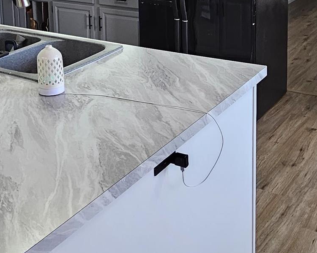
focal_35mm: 52
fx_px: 488
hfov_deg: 35.8
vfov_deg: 27.2
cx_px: 119
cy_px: -11
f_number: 2.2
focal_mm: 2.2
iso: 160
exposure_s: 1/60
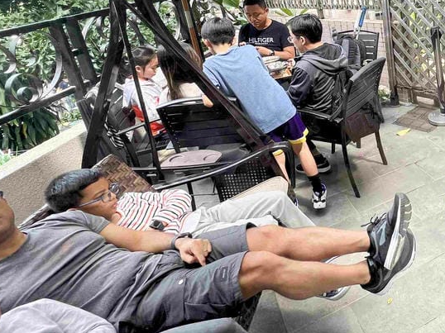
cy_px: 74
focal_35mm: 29
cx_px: 406
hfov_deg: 53.4
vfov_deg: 46.1
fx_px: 373
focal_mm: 1.57
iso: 32
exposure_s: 1/104
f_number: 1.8
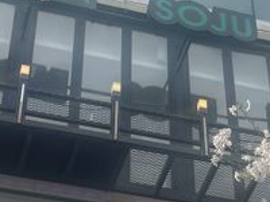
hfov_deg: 16.3
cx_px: 217
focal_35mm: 120
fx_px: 936
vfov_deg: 12.3
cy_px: 92
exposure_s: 1/1513
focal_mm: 5.1
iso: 32
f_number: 1.6
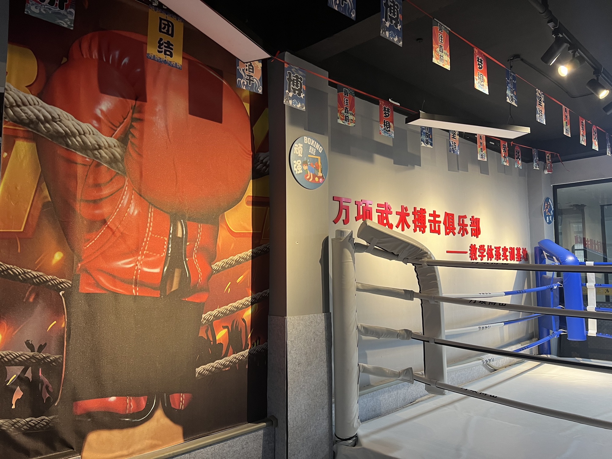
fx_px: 460
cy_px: 230
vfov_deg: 53.1
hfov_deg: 67.3
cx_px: 306
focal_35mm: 26
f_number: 1.5
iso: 125
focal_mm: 5.7
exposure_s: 1/50
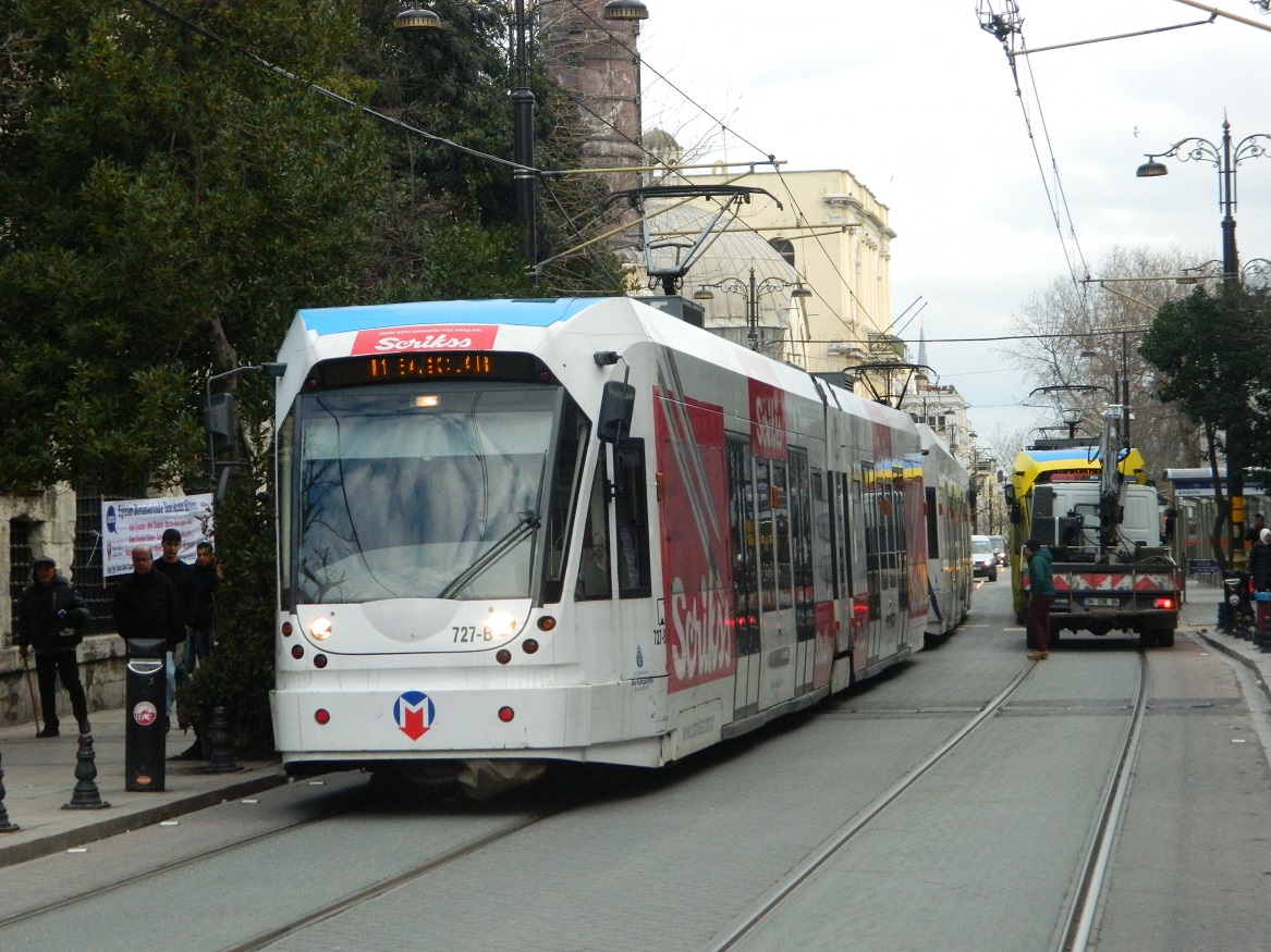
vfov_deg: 14.4
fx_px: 3781
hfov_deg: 19.1
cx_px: 636
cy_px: 476
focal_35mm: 103
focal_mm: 18.6
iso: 400
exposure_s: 1/500
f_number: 4.5
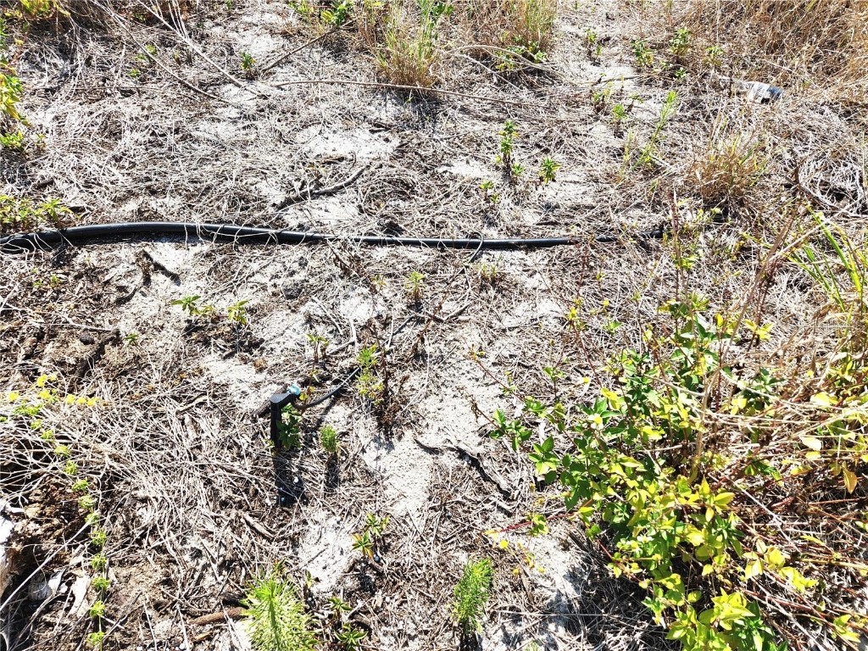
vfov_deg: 58.9
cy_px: 326
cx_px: 434
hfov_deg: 73.9
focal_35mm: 23
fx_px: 577
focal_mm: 5.4
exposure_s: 1/1250
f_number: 1.8
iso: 20
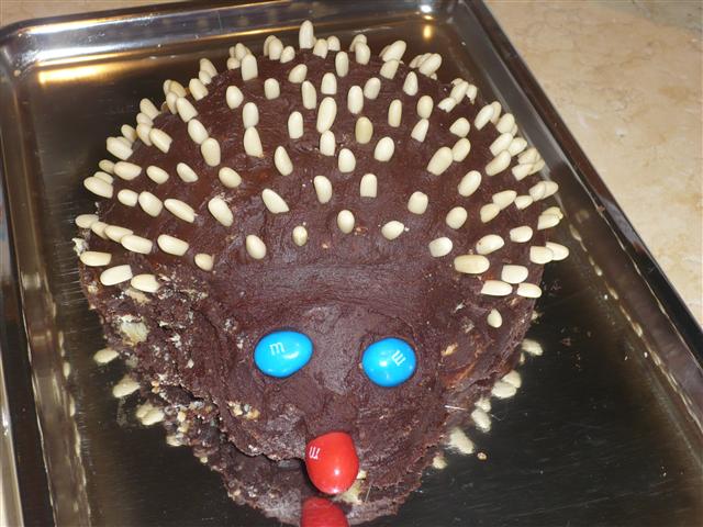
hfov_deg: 32.2
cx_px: 352
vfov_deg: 24.4
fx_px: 1219
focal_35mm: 60
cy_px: 264
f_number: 3.7
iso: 100
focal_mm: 9.9
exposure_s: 1/30
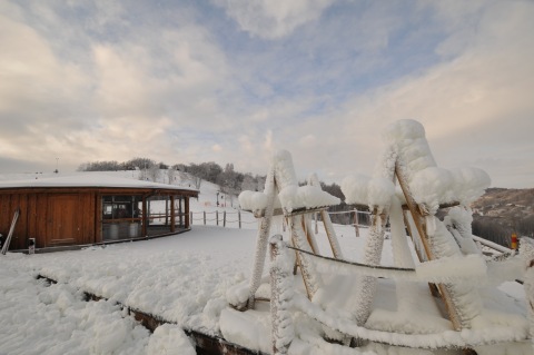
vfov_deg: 77.2
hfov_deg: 100.4
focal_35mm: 15
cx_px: 267
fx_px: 222
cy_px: 178
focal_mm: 10
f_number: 8
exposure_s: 1/400
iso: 200
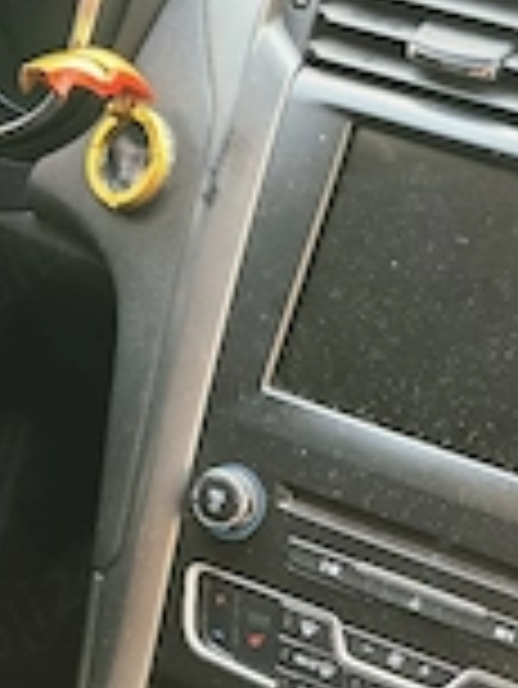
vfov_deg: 30.3
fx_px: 1195
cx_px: 482
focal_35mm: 60
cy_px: 661
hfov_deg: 23.7
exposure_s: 1/101
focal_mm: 6.3
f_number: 1.7
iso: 160
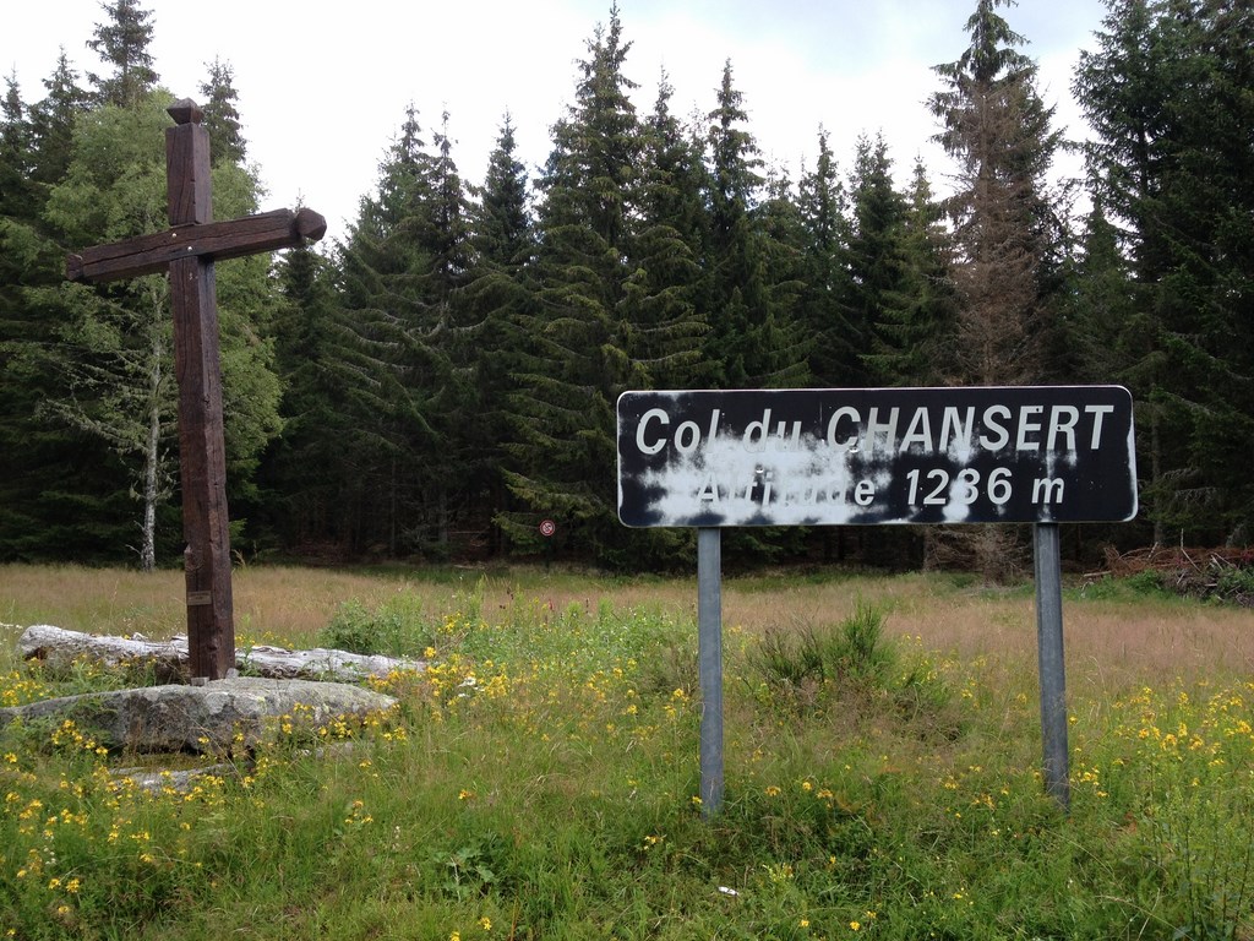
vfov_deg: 40.7
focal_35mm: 35
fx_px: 1268
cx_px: 627
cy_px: 470
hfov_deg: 52.6
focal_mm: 4.28
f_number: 2.4
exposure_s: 1/386
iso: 50
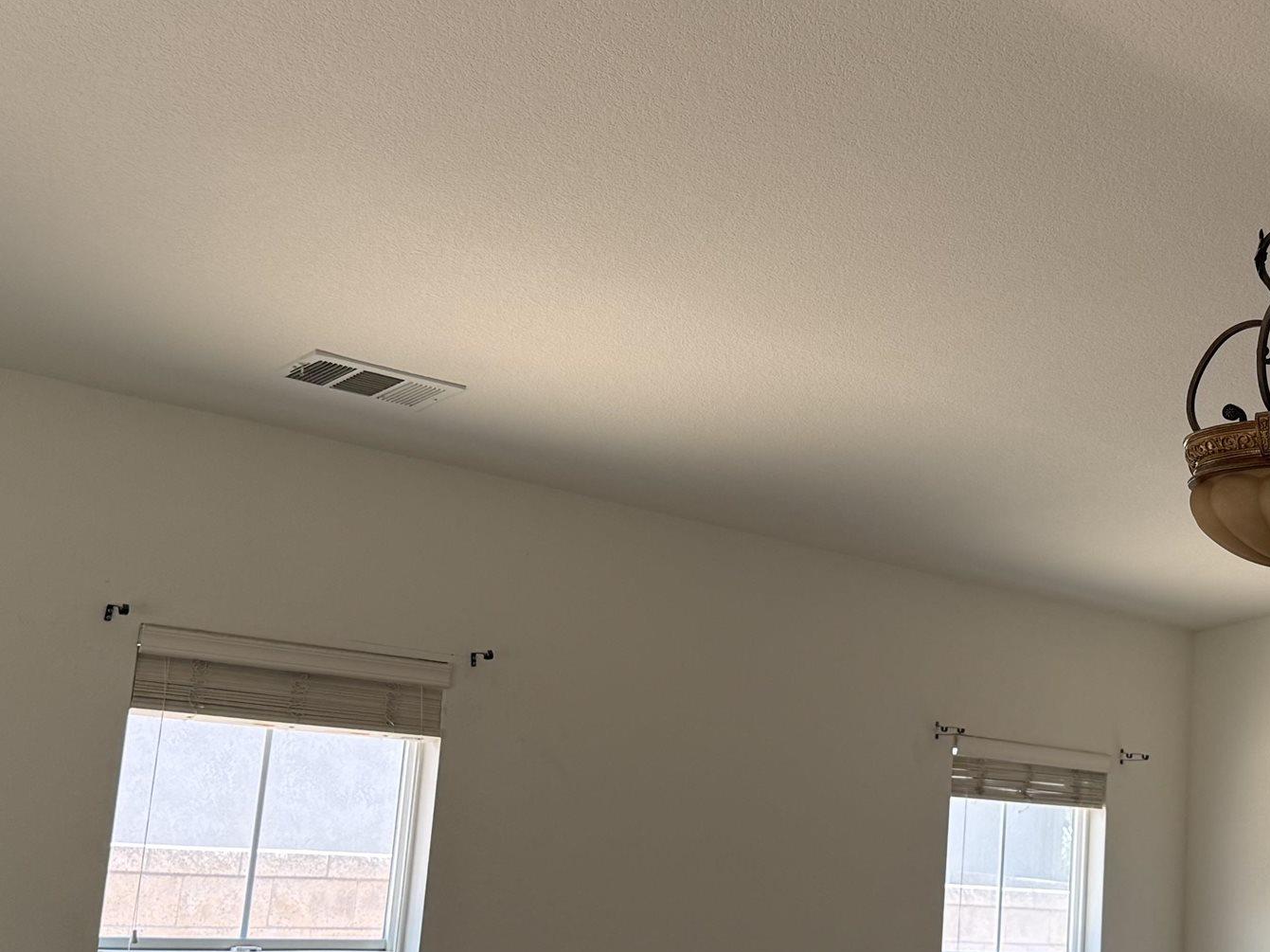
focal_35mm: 55
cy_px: 479
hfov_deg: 34.8
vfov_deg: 26.5
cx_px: 773
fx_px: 2017
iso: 125
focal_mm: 6.76
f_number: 1.78
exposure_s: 1/240
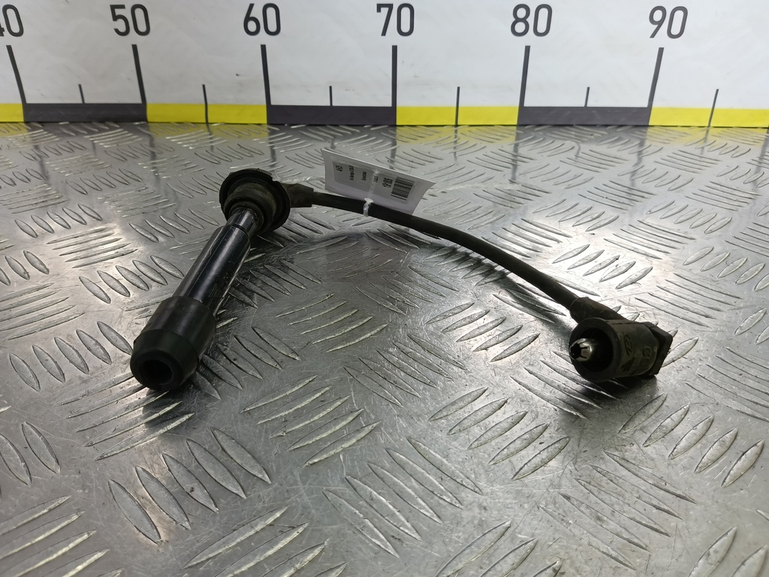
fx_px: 511
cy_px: 288
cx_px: 384
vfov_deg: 58.9
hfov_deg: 73.9
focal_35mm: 23
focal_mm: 4.11
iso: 103
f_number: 1.6
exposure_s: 1/100
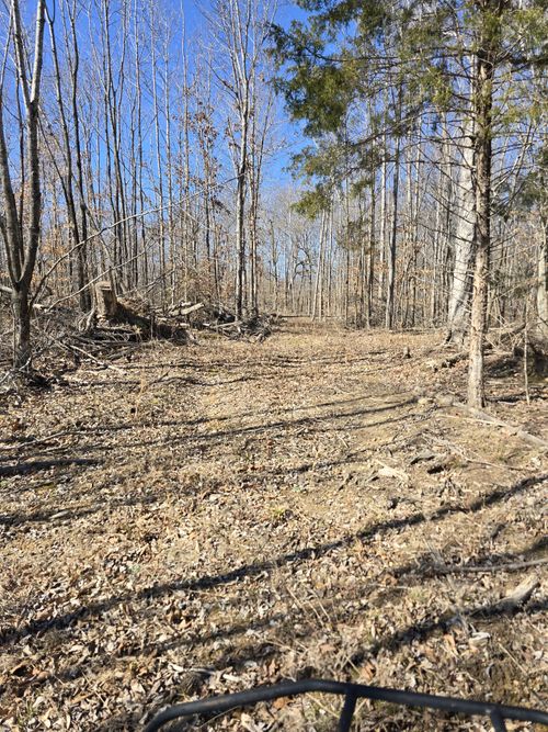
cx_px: 274
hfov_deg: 58.9
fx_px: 486
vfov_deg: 73.9
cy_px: 366
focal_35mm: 23
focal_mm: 6.3
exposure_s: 1/400
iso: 12
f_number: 1.7
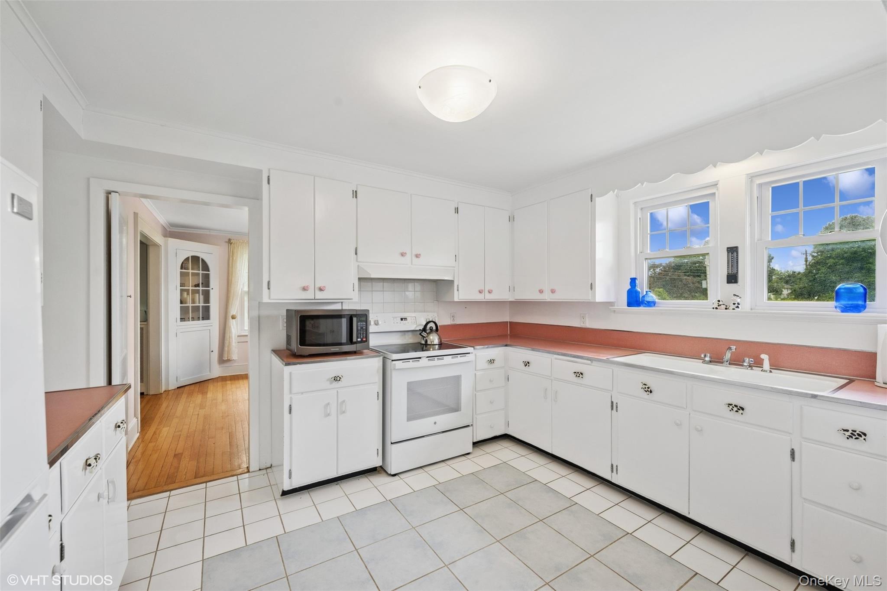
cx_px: 444
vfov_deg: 81.2
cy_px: 296
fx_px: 345
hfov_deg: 104.3
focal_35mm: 14
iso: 320
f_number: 8
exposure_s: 1/160
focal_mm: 14
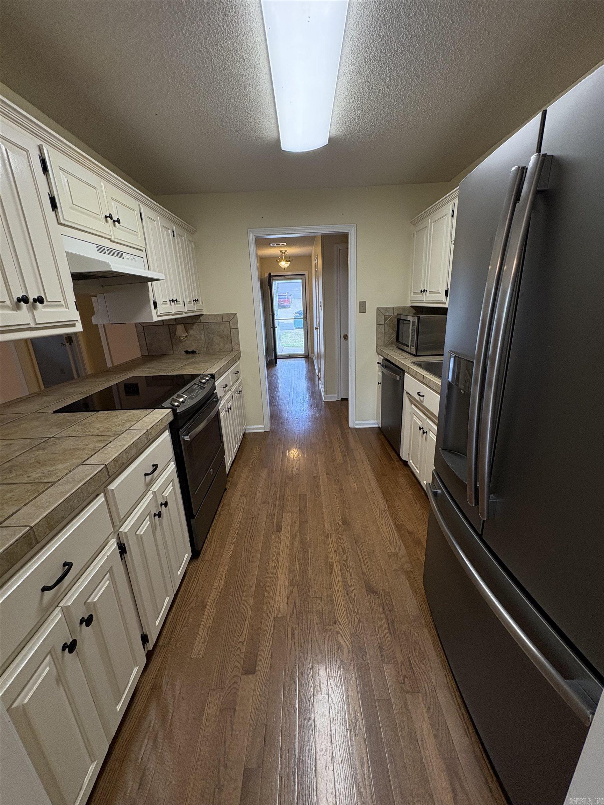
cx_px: 302
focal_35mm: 14
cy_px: 402
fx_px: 326
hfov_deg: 85.7
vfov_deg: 102.1
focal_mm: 2.22
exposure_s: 1/120
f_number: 2.2
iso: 200
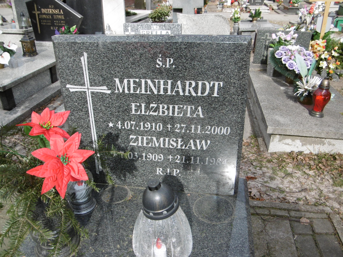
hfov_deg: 56.8
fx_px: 317
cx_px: 172
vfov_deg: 44.2
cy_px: 128
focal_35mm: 32
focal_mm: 5.8
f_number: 3.5
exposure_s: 1/500
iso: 100
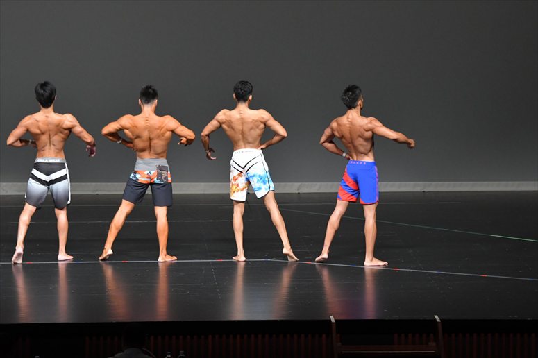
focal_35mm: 187
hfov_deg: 11.0
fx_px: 2793
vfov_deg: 7.3
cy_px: 179
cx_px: 269
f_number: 5.6
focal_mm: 125
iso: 4000
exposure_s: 1/400
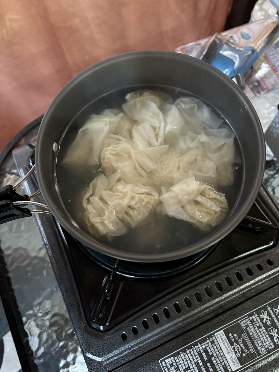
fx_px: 279
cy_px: 186
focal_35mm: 26
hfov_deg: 53.1
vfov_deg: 67.3
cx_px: 140
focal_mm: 5.96
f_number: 1.6
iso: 800
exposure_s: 1/30
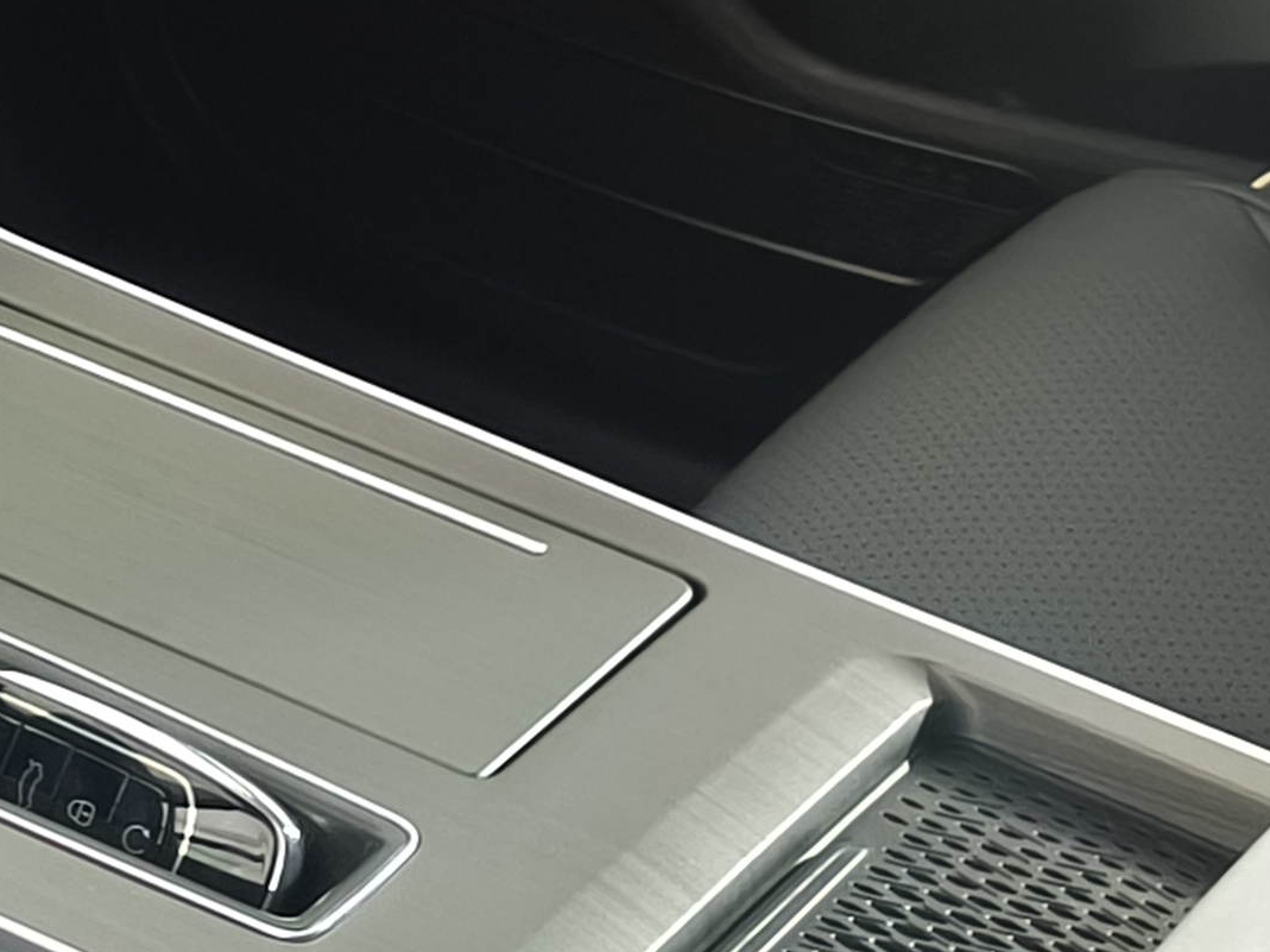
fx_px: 5061
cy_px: 271
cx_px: -967
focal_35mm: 138
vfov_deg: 10.7
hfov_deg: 13.0
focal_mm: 5.35
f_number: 1.7
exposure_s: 1/25
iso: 1600
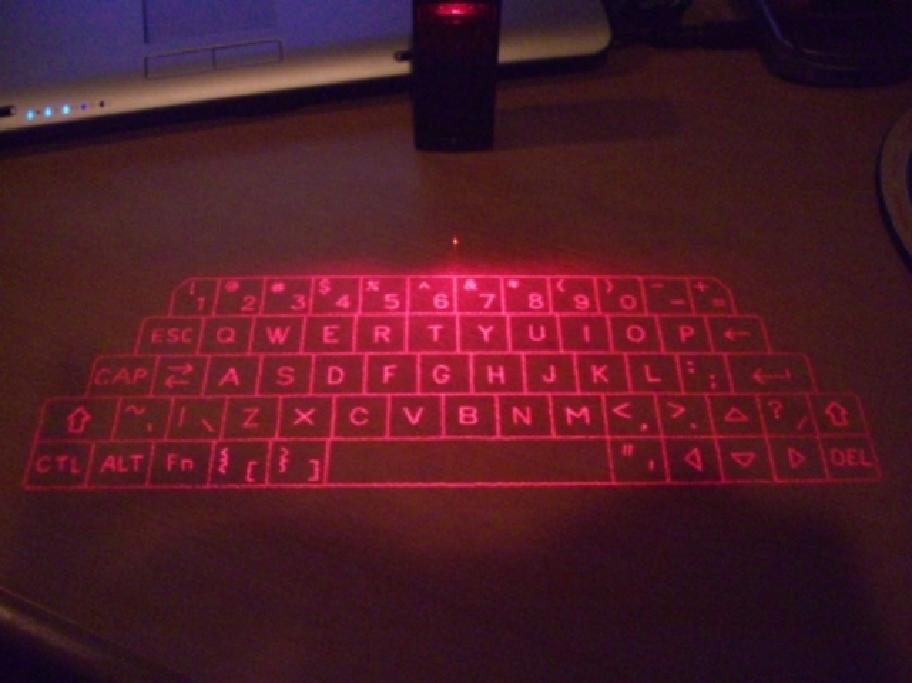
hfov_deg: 49.0
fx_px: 1000
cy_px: 342
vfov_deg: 37.7
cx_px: 456
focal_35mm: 38
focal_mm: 7.9
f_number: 2.8
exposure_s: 1/15
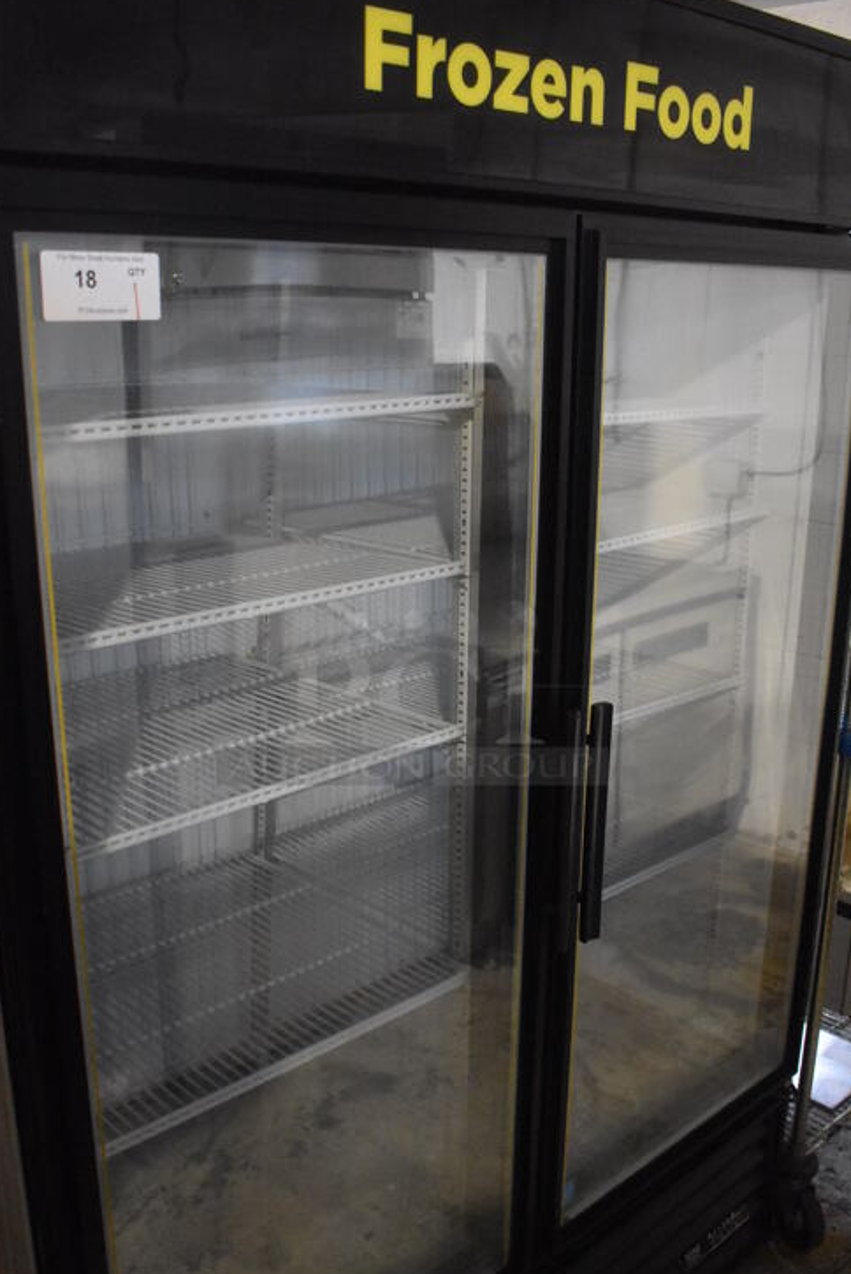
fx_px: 1204
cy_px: 693
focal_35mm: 34
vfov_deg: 55.7
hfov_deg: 38.9
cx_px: 413
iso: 5600
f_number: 3.5
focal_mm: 18
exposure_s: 1/125
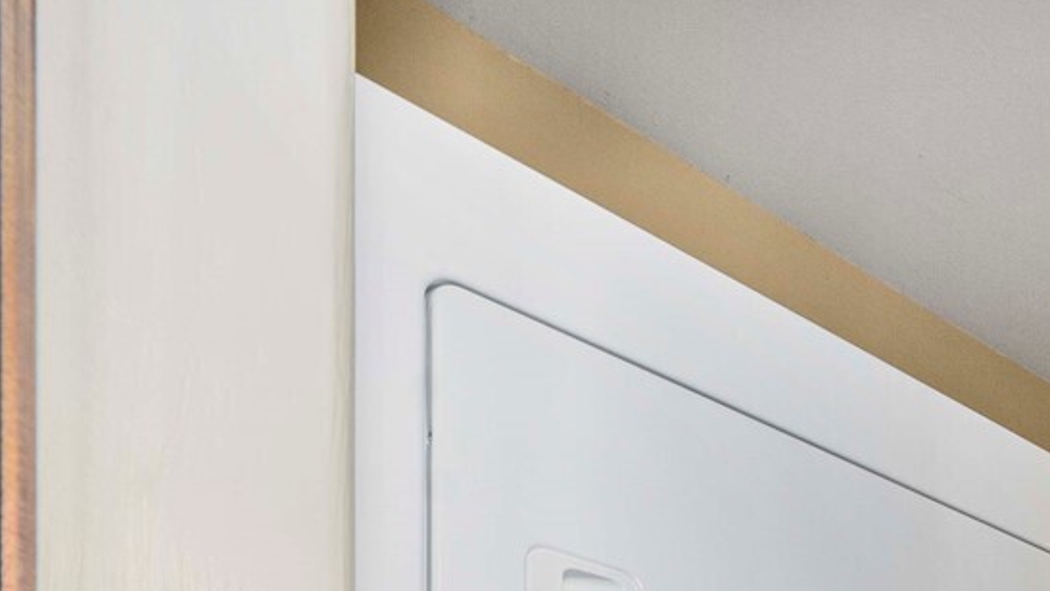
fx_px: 1086
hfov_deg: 33.3
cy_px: 1012
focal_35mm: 39
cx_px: 1437
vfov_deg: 21.8
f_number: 8
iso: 1000
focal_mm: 12
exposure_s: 1/60
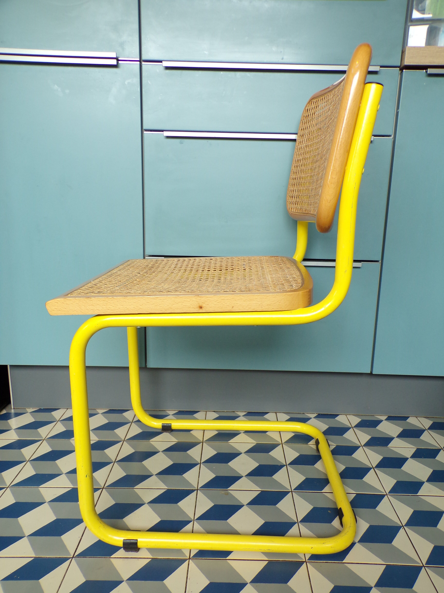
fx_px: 479
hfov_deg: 49.7
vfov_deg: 63.4
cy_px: 296
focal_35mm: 28
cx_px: 222
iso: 123
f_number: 3.1
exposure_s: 1/34
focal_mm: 5
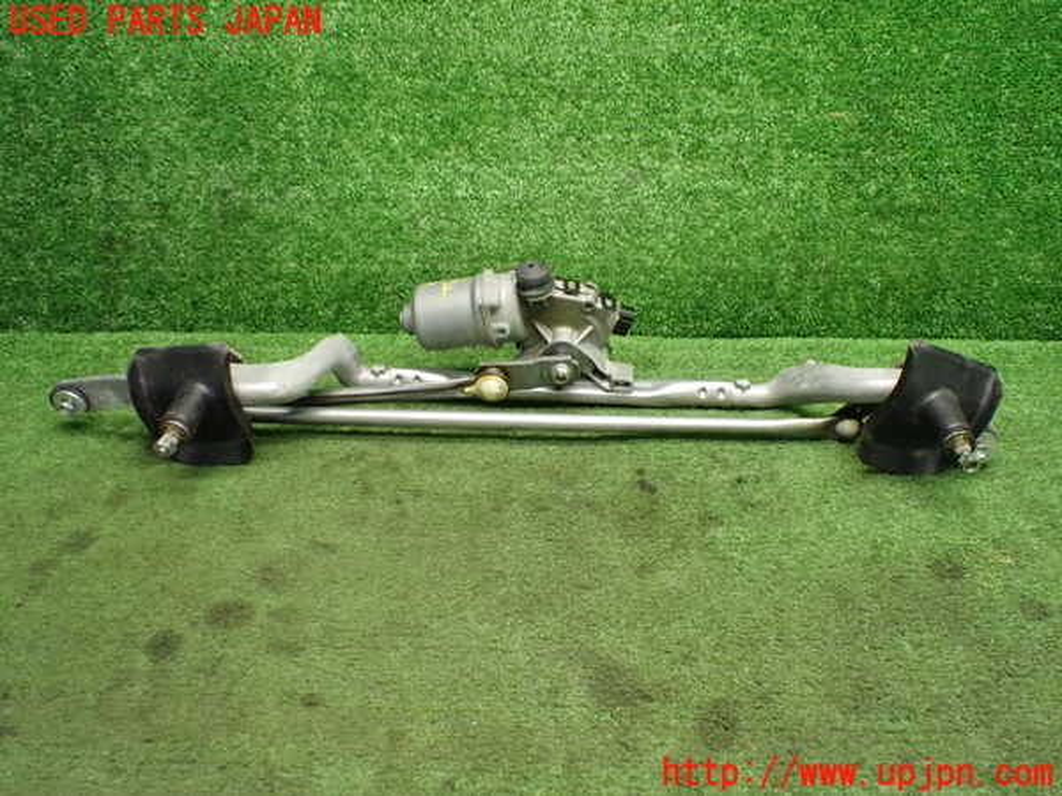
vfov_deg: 46.8
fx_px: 920
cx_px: 531
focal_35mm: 30
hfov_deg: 60.0
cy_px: 398
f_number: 2.3
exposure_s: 1/125
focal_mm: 5.4
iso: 800
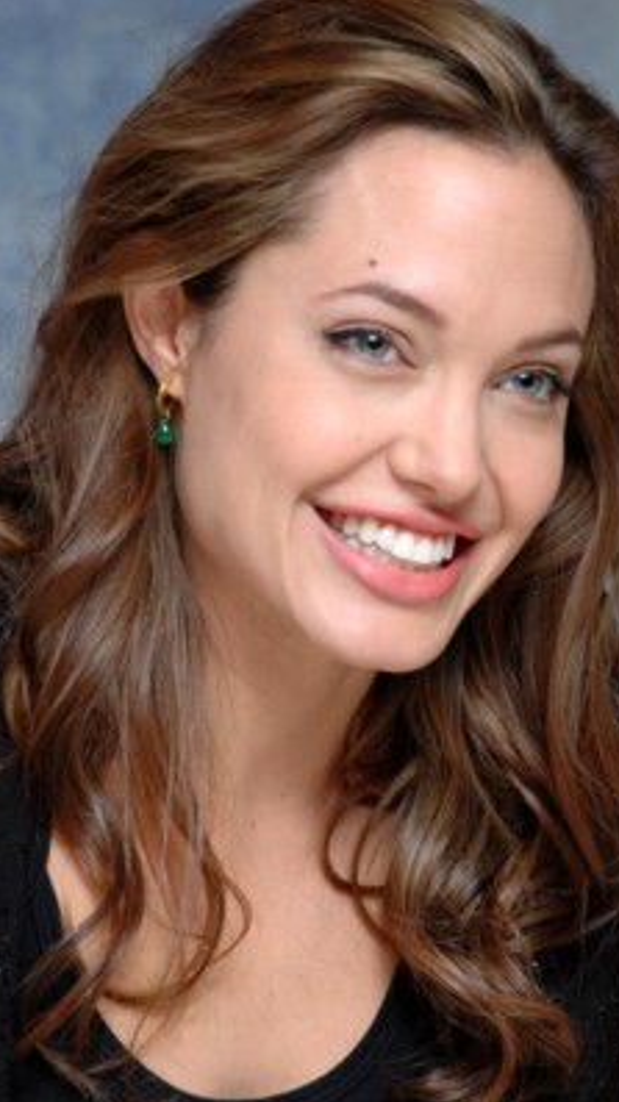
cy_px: 552
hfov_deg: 6.9
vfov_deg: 12.2
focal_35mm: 177
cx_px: 359
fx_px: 5170
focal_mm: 112
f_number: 6.3
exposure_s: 1/320
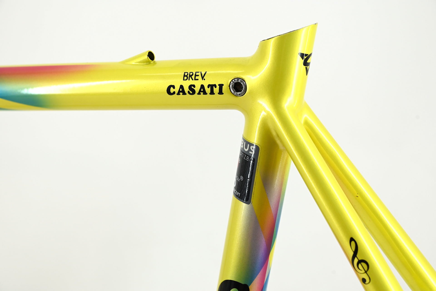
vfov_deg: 19.4
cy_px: 146
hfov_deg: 28.9
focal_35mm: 70
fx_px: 848
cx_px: 218
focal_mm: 70
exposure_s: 1/50
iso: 320
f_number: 8
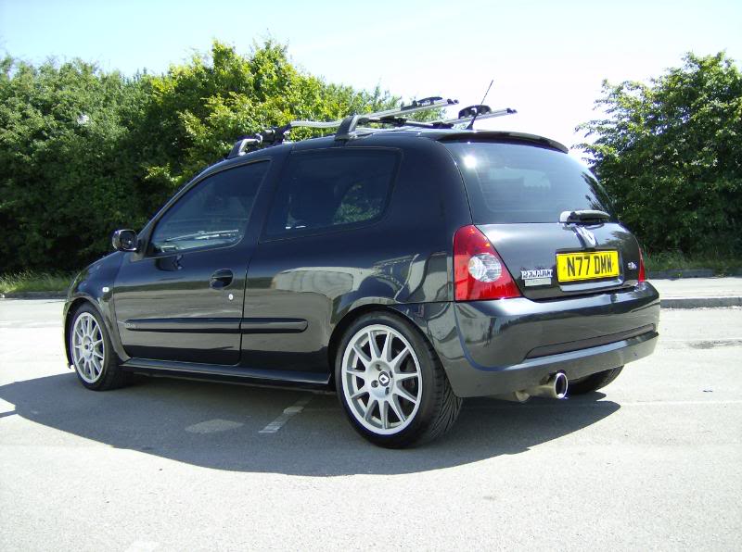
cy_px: 276
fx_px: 770
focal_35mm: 36
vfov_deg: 39.5
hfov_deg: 51.5
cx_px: 371
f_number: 2.8
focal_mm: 6
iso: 100
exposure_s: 1/436
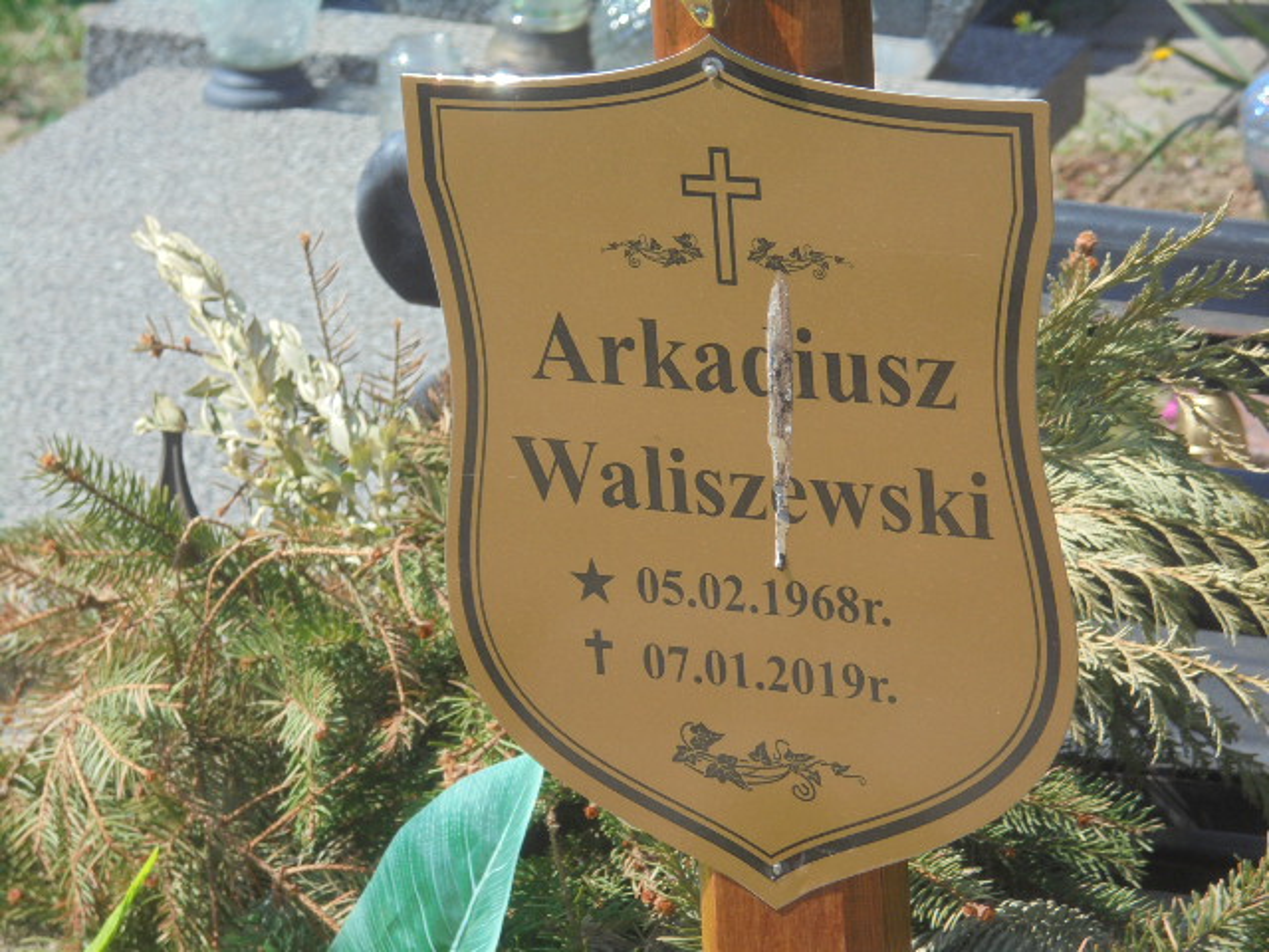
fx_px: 5719
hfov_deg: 12.7
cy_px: 476
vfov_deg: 9.5
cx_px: 634
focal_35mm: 156
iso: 100
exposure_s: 1/200
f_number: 6.5
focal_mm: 27.6
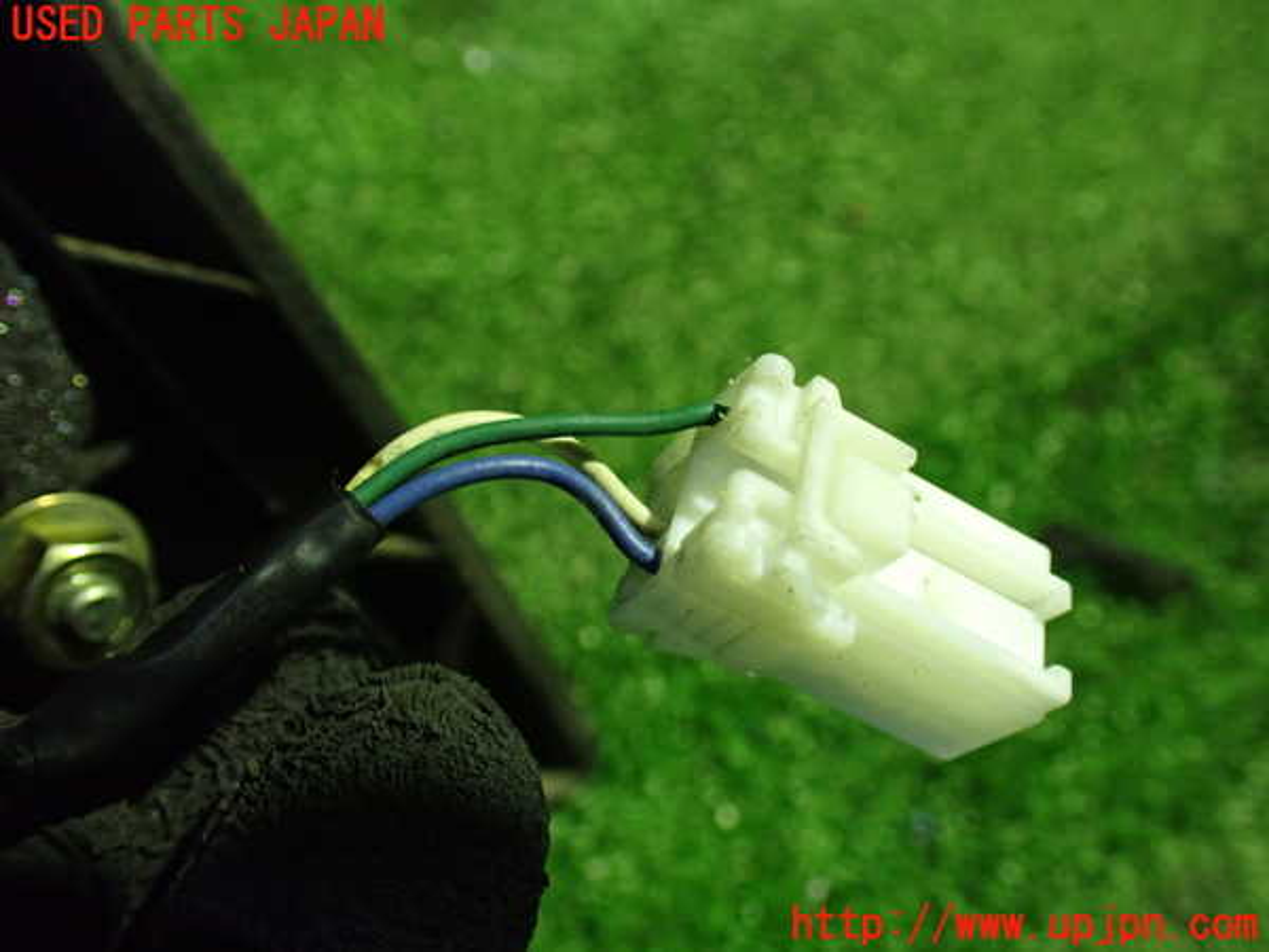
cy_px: 476
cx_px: 634
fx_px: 1100
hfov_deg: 60.0
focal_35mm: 30
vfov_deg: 46.8
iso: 800
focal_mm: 5.4
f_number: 2.3
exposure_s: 1/30
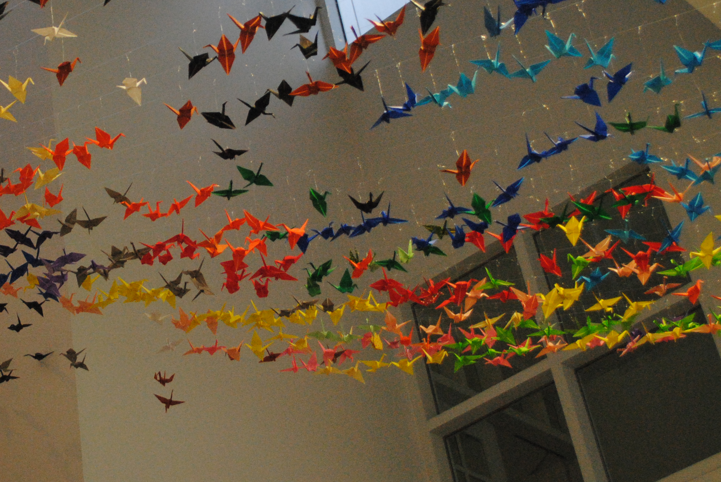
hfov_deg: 26.5
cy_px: 150
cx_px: 149
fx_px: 1504
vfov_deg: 18.2
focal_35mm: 75
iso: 1400
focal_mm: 30
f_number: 4.5
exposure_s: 1/30
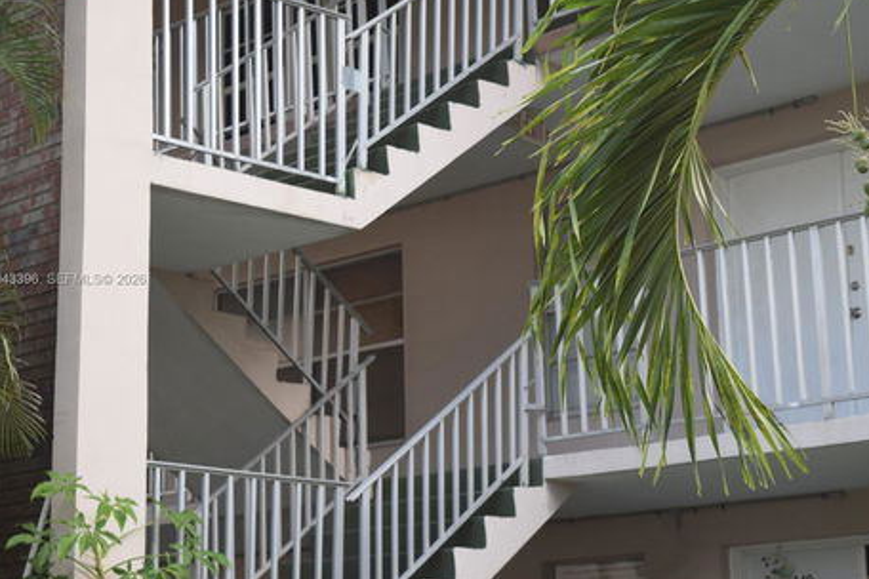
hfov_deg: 25.7
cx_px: 425
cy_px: 280
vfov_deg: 17.3
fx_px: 1907
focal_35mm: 79
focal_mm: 50
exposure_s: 1/200
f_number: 7.1
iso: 400
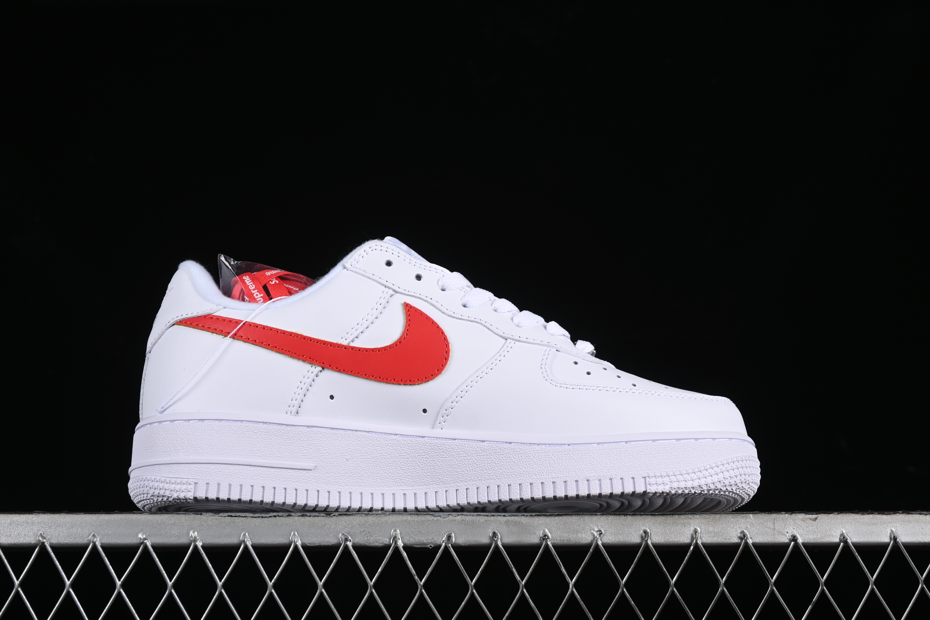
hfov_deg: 28.1
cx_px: 465
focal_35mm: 72
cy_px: 310
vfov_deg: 18.9
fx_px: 1860
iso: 125
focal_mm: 48
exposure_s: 1/160
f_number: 7.1
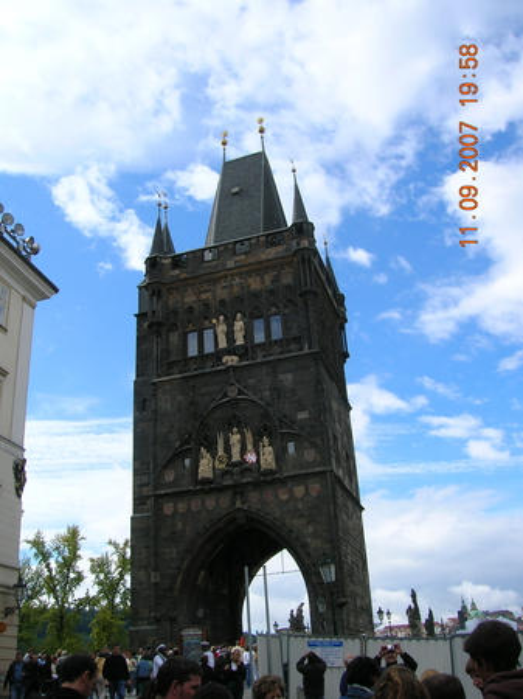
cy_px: 350
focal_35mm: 34
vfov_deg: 54.0
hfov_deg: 41.8
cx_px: 262
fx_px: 686
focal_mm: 5.7
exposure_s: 1/424
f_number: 4.9
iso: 50
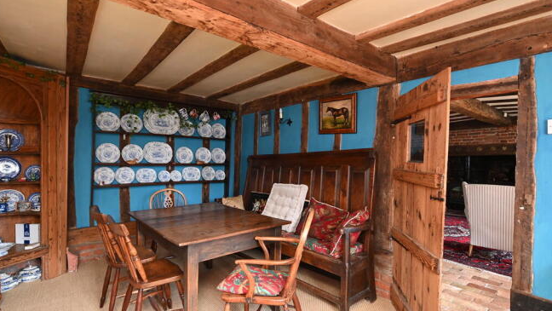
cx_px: 273
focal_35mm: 18
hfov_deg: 92.6
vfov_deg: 61.0
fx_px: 264
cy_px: 163
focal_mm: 17
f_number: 4
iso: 800
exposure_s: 1/60
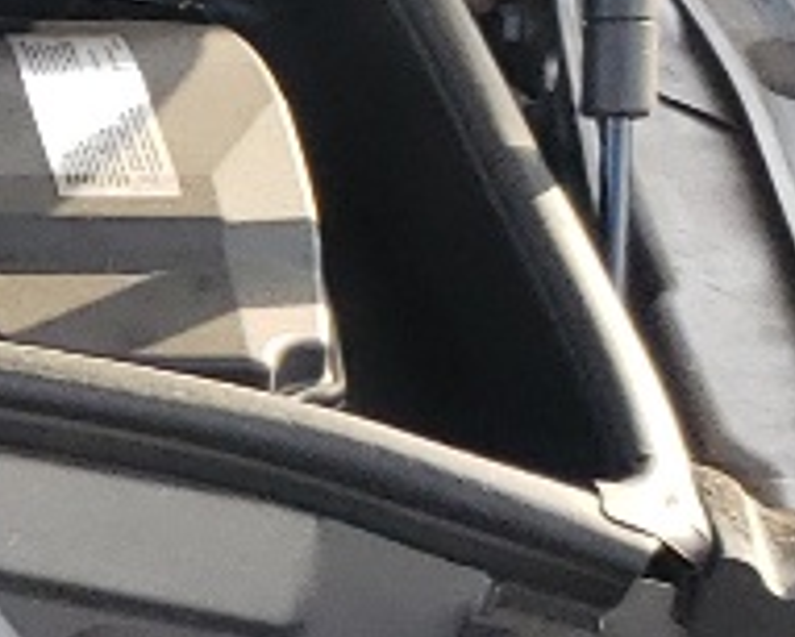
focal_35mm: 213
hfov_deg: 7.4
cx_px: -1977
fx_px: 5014
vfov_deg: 7.3
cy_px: 541
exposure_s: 1/270
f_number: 1.5
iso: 50
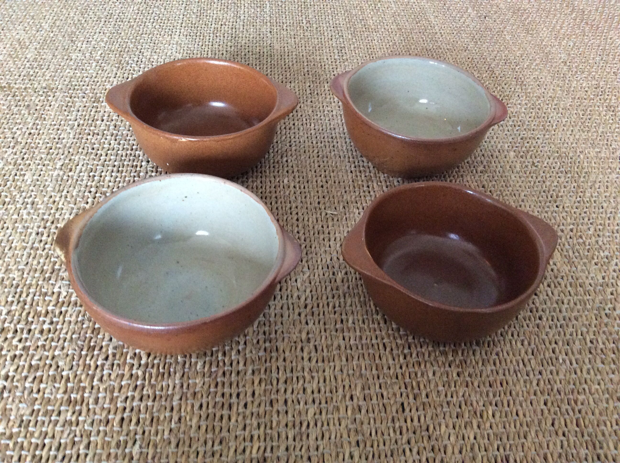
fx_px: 572
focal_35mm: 32
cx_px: 310
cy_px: 232
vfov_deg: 44.1
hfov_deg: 56.9
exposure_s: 1/25
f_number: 2.4
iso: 320
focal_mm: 3.3
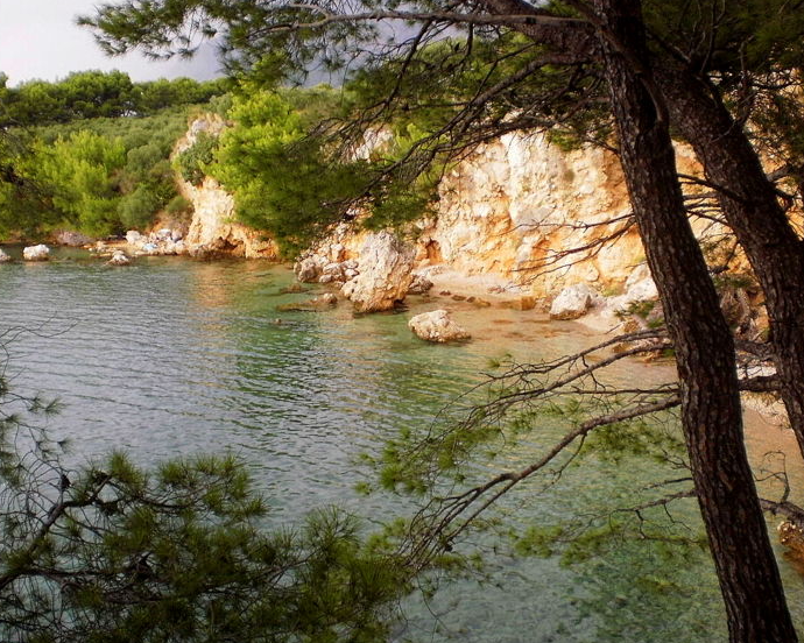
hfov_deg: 42.9
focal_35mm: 43
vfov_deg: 34.9
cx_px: 374
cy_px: 326
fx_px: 1023
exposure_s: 1/250
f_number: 3.1
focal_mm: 6.3
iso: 125
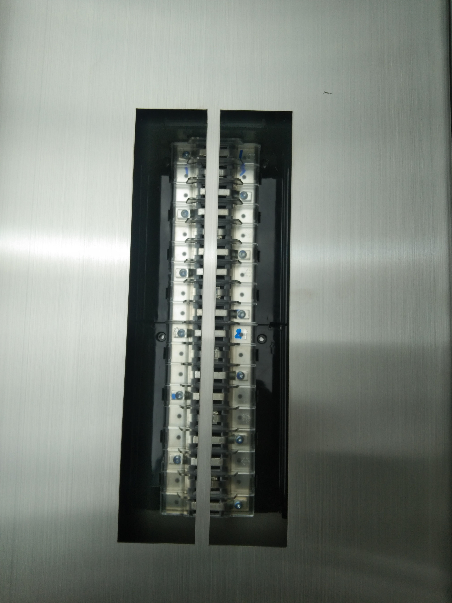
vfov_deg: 60.0
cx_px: 226
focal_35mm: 30
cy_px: 302
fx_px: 522
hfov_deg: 46.8
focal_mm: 3.65
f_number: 2.2
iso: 50
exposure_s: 1/2113
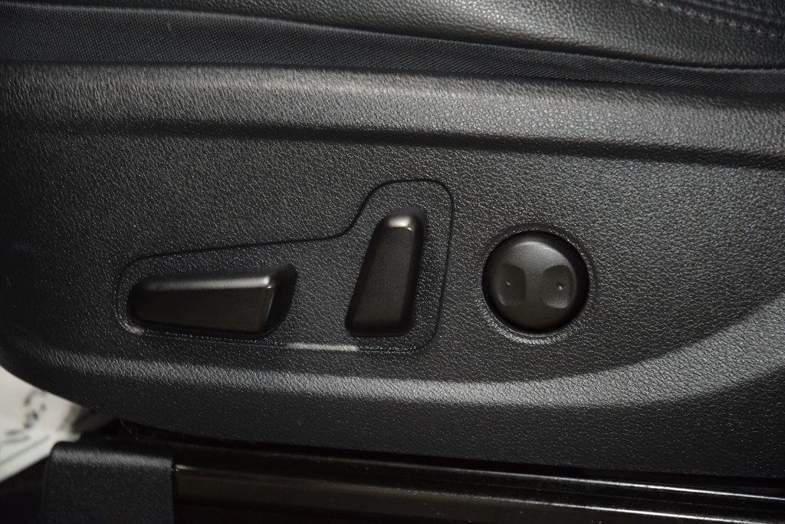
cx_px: 392
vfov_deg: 13.0
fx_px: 2290
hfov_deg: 19.5
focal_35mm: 105
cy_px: 262
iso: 2500
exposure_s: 1/50
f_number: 4.5
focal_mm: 70
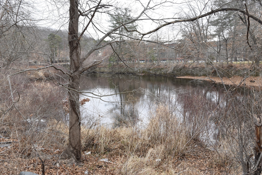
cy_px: 88
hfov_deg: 46.4
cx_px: 131
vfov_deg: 31.9
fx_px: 306
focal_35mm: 42
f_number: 8
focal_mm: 28
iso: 400
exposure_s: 1/250
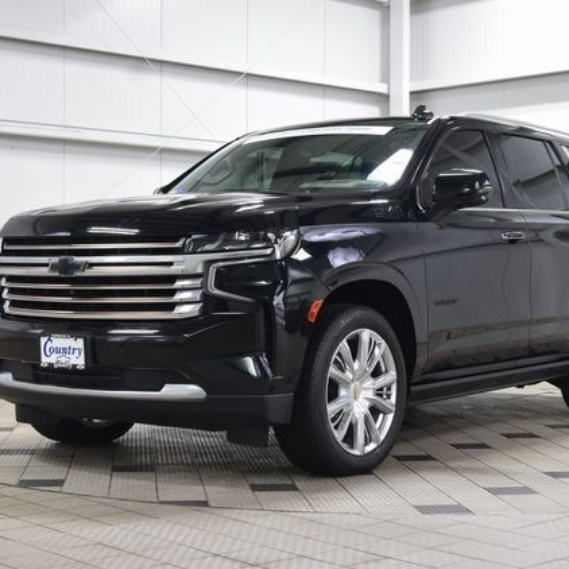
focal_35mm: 68
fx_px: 1258
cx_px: 326
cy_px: 287
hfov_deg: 25.5
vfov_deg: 25.5
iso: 640
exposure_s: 1/15
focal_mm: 35
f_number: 6.3
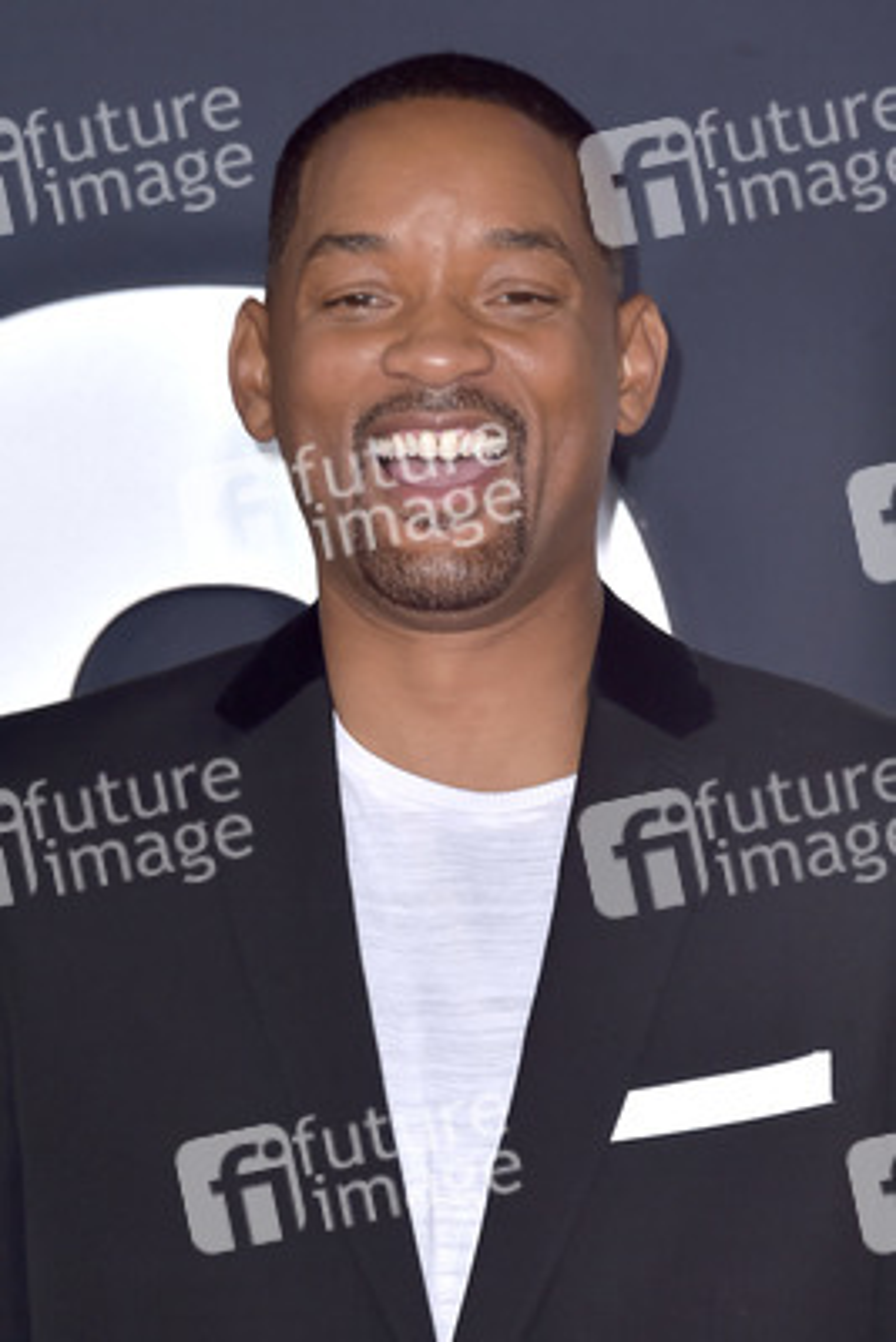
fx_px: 7460
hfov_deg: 6.9
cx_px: 448
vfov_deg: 10.3
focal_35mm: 200
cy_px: 671
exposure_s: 1/250
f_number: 7.1
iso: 250
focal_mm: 200
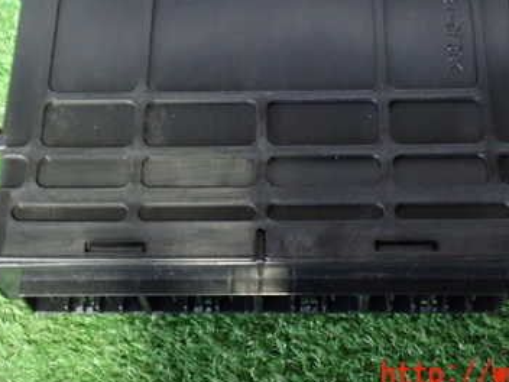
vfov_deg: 19.4
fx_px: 1103
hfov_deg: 26.0
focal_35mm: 75
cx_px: 273
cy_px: 68
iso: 1000
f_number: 2.9
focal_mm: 7.84
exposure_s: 1/10
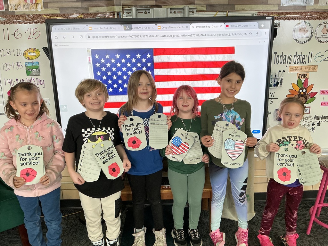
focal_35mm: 29
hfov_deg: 61.7
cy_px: 123
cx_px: 164
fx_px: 275
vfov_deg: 48.2
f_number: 1.8
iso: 100
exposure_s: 1/60
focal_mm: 3
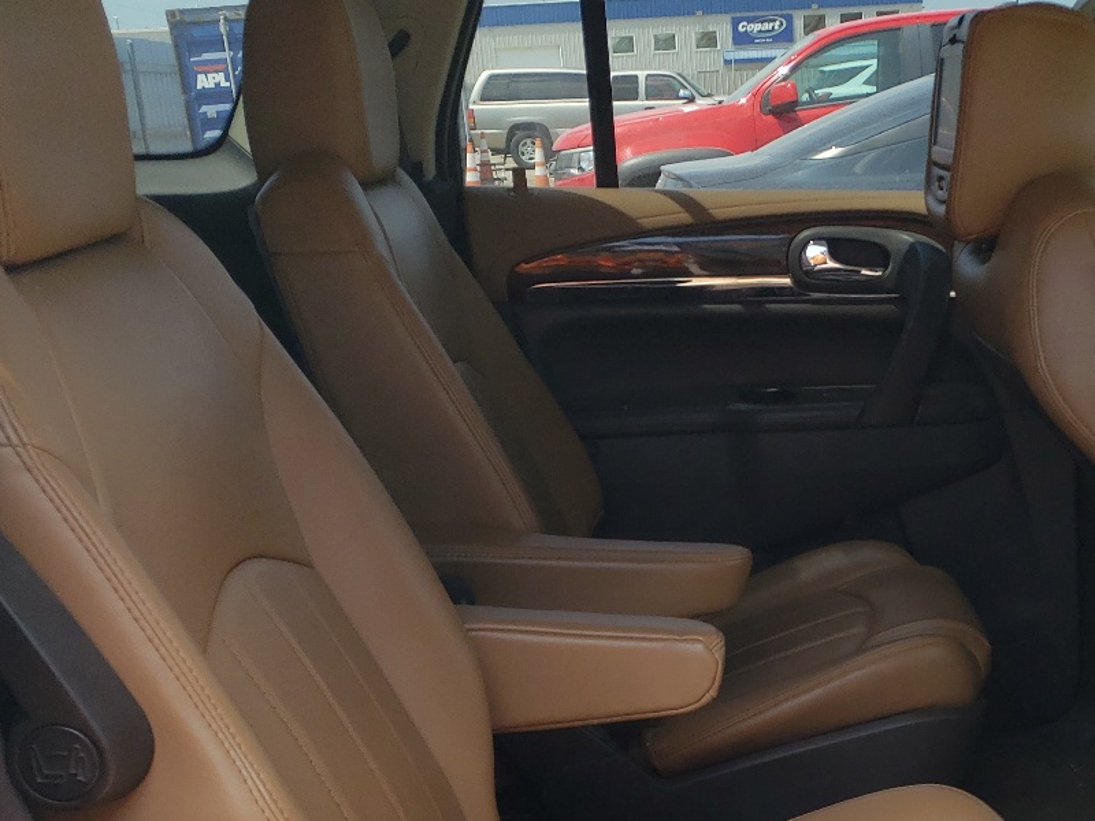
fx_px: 1645
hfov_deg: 36.3
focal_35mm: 52
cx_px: 768
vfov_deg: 27.3
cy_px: 687
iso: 50
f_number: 1.5
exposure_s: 1/714
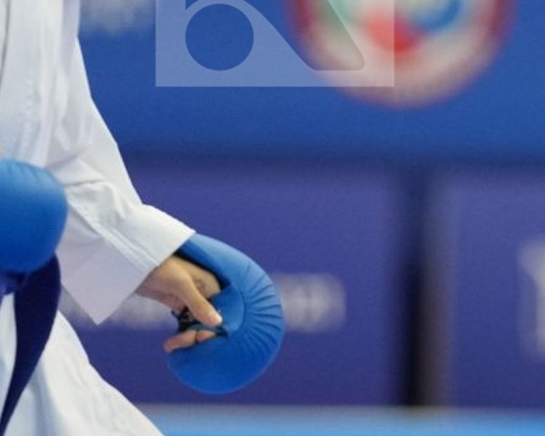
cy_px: -29
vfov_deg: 2.0
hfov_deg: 2.5
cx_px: 709
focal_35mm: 781
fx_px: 12600
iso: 3200
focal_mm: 197
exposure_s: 1/1000
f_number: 2.8
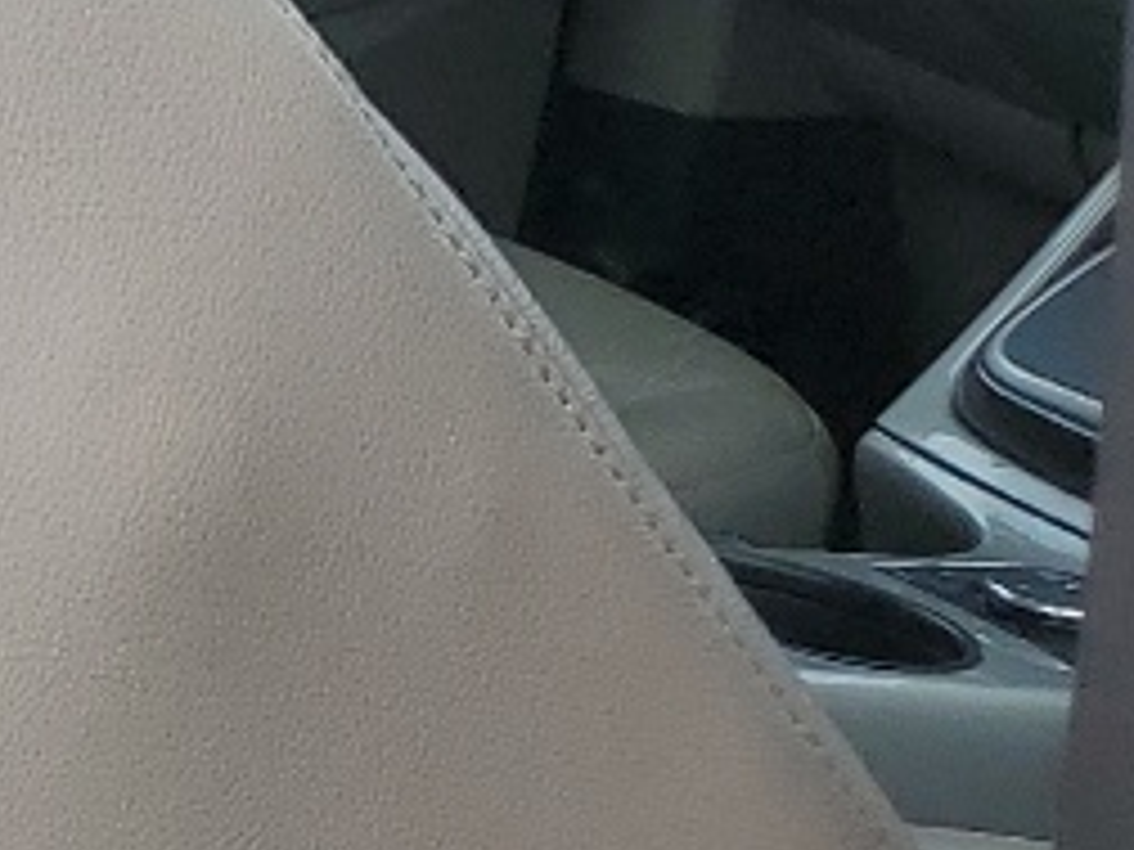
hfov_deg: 9.4
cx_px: -2286
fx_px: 5405
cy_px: 247
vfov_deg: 9.0
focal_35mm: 165
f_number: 1.5
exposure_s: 1/769
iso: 50
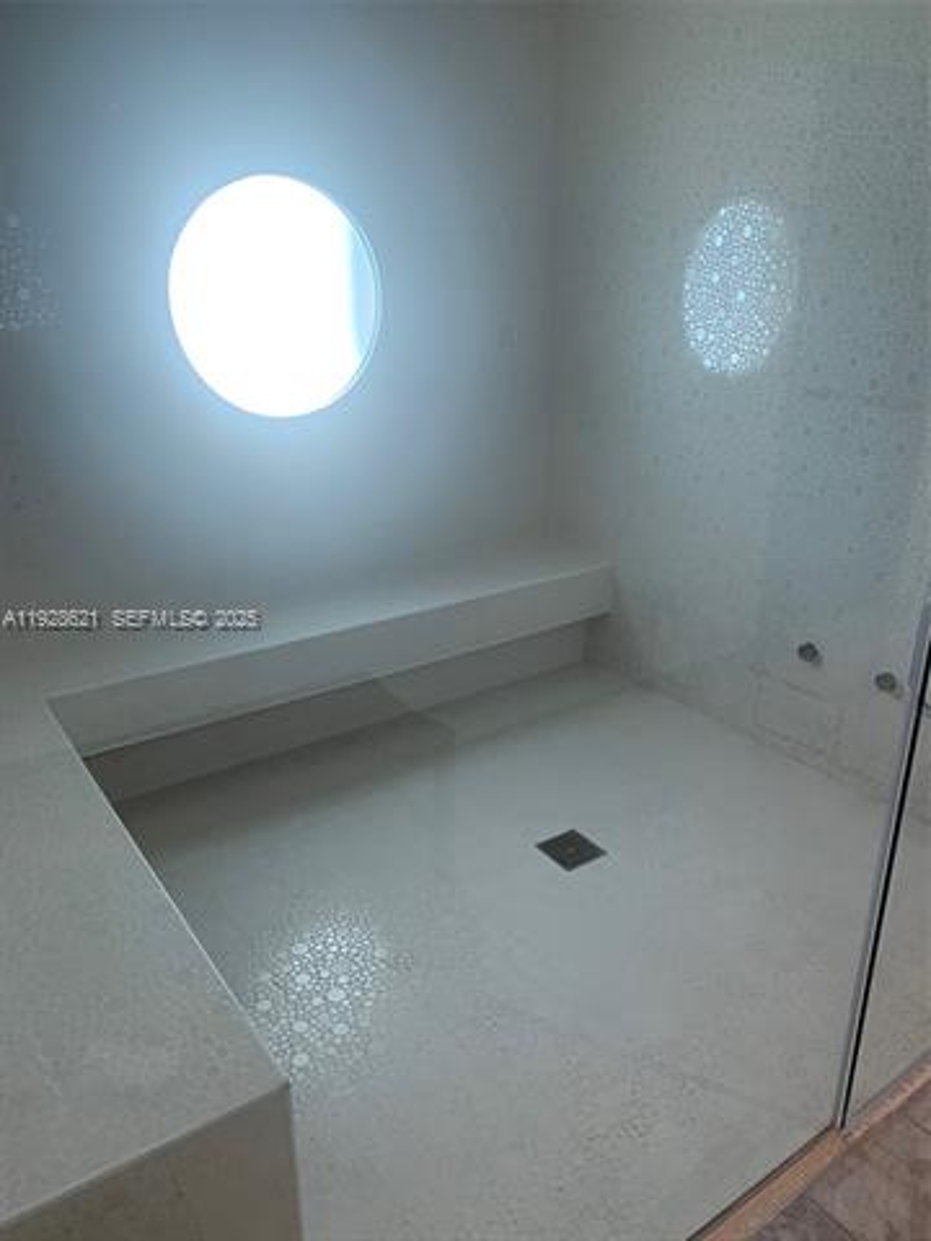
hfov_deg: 53.1
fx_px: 932
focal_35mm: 26
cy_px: 620
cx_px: 466
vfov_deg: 67.3
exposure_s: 1/120
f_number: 1.8
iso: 64
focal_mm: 4.25
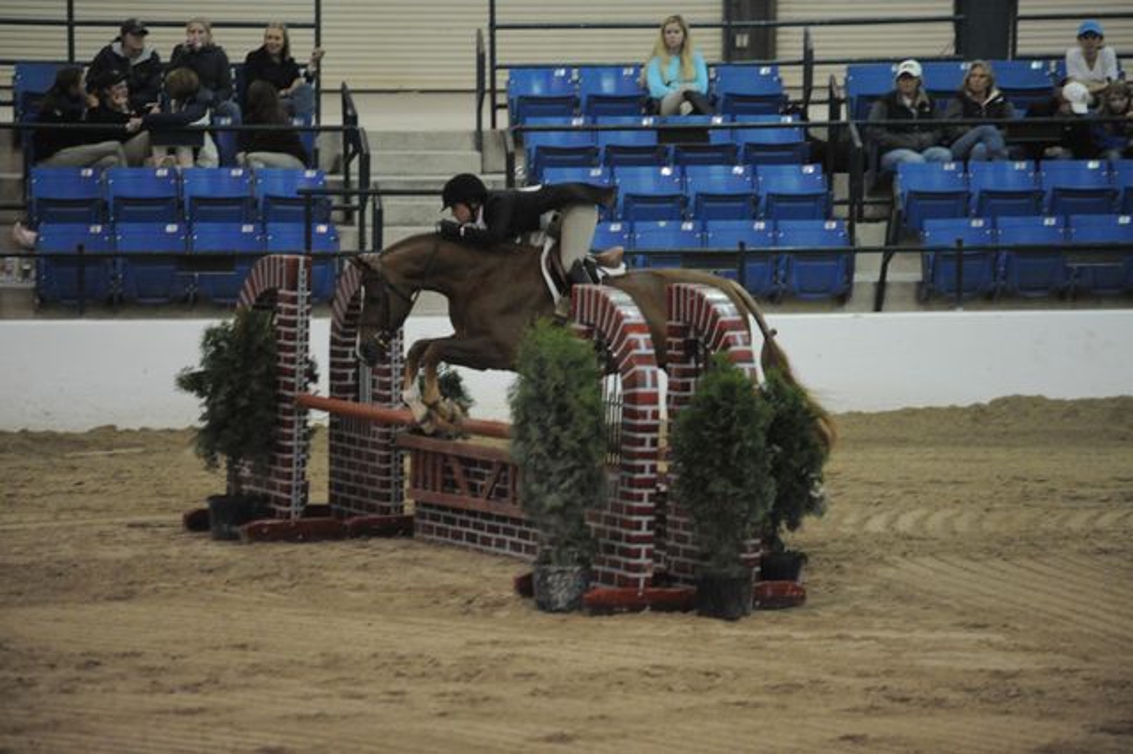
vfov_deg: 6.9
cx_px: 566
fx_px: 6291
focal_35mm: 200
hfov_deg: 10.3
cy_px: 377
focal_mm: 200
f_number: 2.8
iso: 6400
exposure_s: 1/400
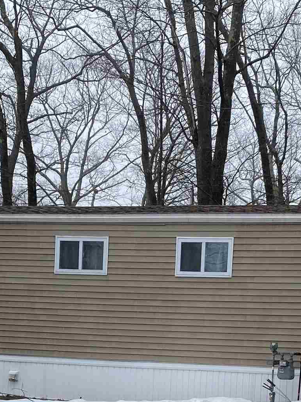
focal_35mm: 78
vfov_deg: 23.9
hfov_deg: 18.8
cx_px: 216
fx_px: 904
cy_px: 407
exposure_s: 1/782
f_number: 1.8
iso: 32
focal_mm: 4.25
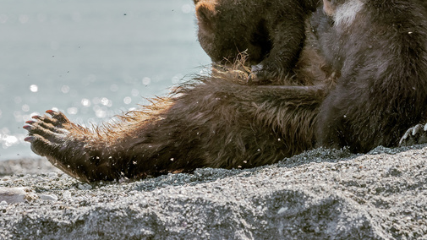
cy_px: -27
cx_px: 276
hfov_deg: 4.2
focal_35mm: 518
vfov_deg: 2.3
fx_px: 5865
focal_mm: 250
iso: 800
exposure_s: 1/640
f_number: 8
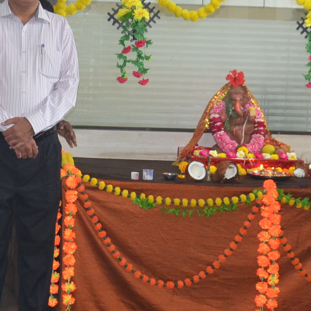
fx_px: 2001
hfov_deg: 8.9
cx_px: 93
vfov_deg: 8.9
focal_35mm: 197
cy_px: 119
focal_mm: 35
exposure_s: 1/60
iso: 800
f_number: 4.5
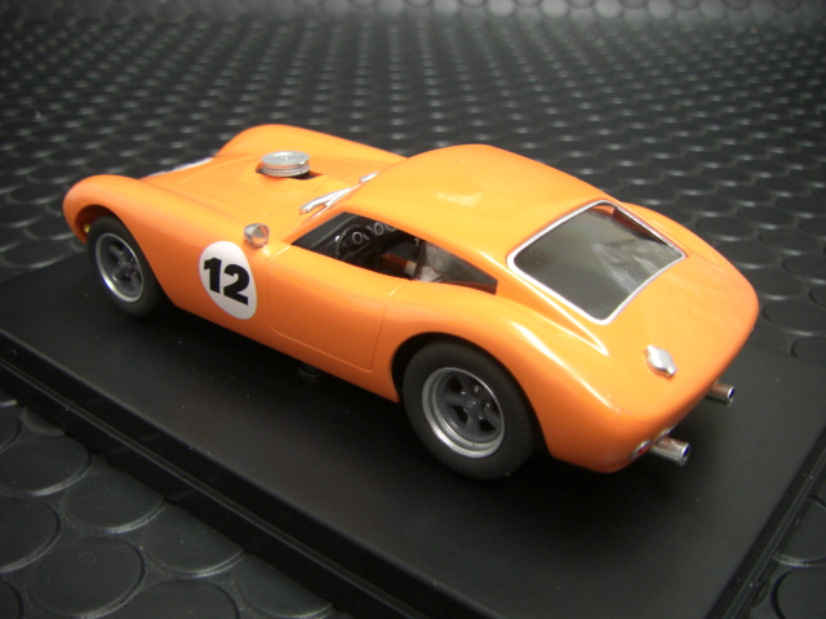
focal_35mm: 38
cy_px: 310
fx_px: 907
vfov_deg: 37.7
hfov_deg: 49.0
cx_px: 413
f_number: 3.4
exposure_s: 1/15
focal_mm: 6.3
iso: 200
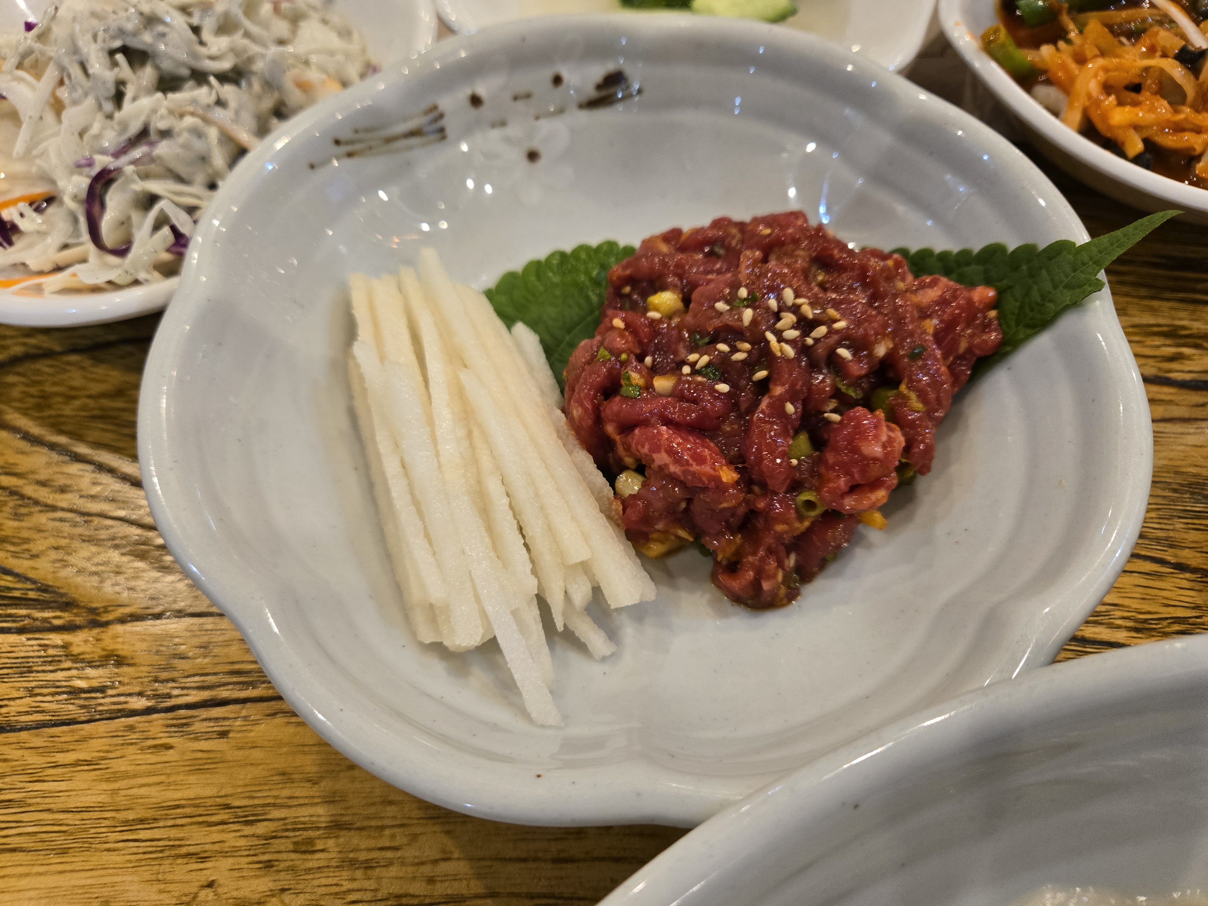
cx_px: 604
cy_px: 453
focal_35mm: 23
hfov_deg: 73.9
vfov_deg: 58.9
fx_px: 803
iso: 200
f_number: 1.8
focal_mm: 5.4
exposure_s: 1/120
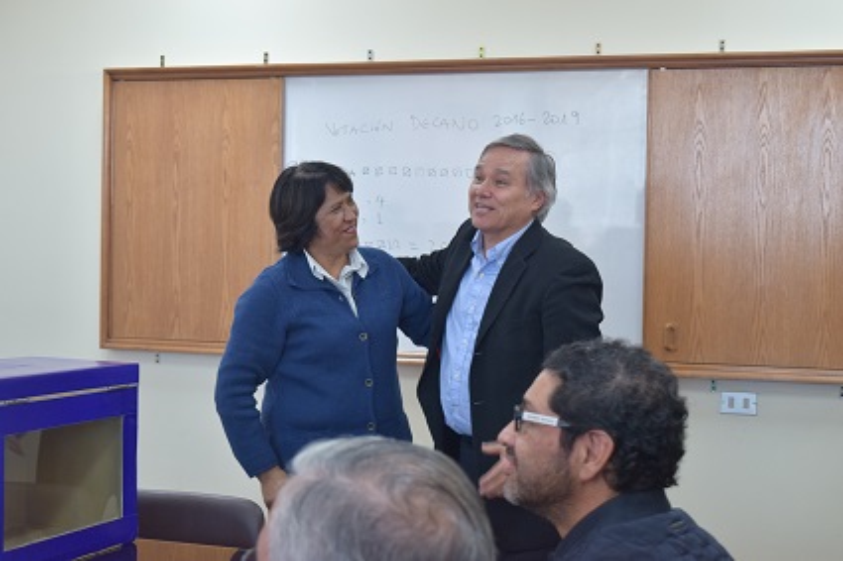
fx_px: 1404
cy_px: 280
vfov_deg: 22.6
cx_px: 422
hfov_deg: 33.4
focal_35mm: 60
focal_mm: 40
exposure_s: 1/60
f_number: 5
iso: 900
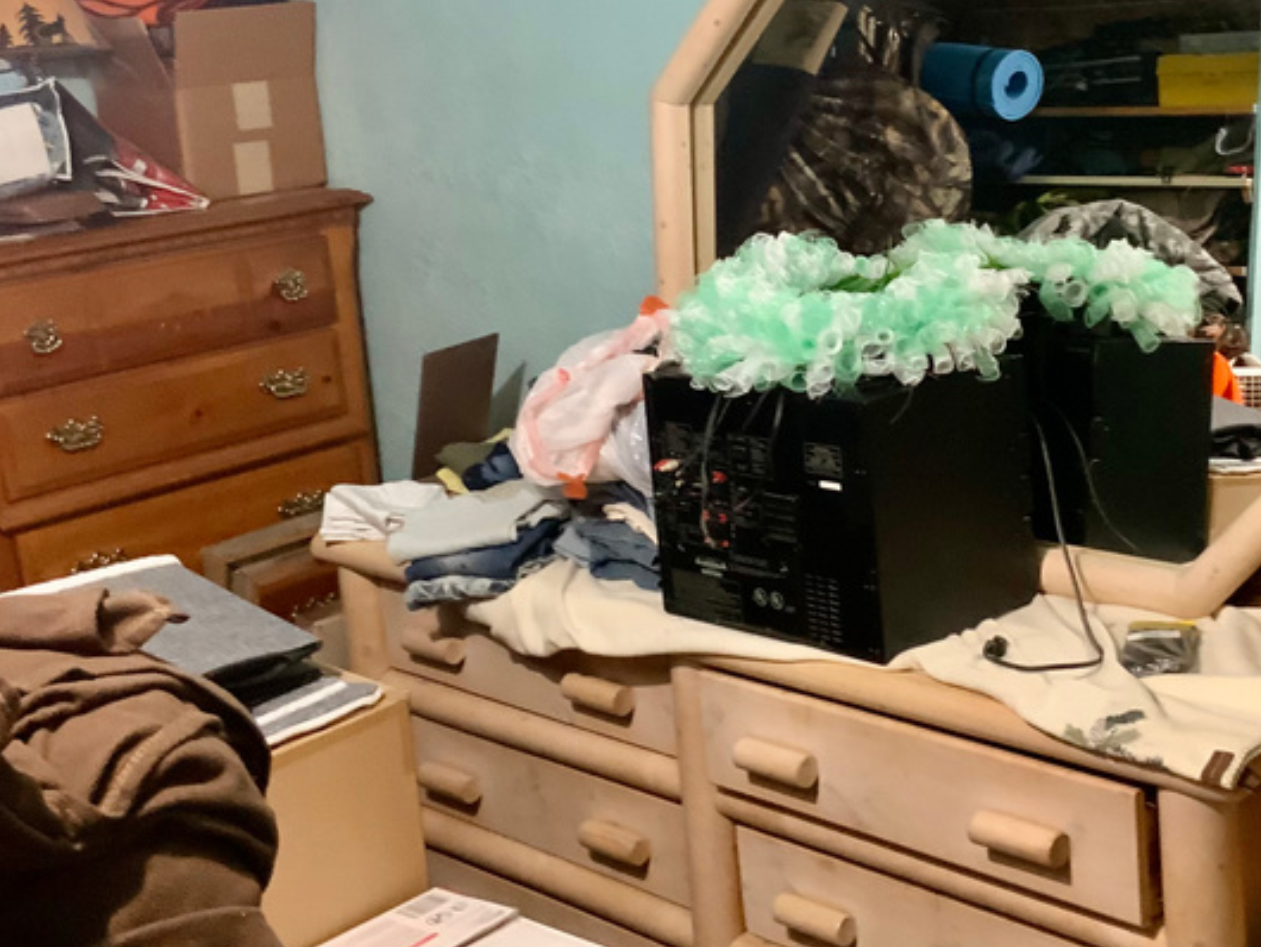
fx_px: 2041
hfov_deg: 34.0
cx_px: 849
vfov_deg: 26.0
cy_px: 324
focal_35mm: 56
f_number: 1.8
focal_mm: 3
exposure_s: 1/40
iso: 200
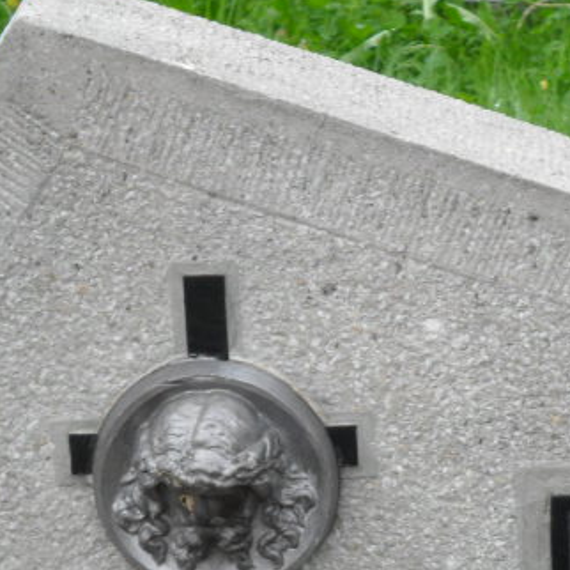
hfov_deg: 8.4
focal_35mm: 208
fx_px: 3875
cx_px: 551
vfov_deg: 8.4
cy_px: 529
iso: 100
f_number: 3.9
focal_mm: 13.2
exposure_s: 1/90
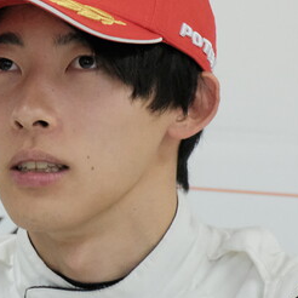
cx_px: -45
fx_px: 6224
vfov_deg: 2.7
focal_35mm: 639
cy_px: 155
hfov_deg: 2.7
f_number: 8
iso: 10000
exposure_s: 1/250
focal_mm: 171.6
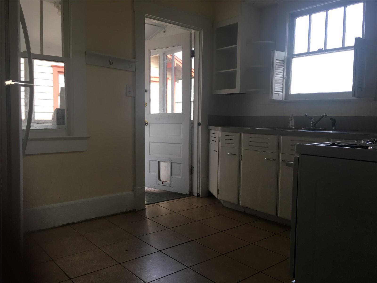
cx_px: 188
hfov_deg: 61.7
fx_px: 316
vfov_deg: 48.2
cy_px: 142
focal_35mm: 29
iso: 32
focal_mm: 4.15
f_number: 2.2
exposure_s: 1/120
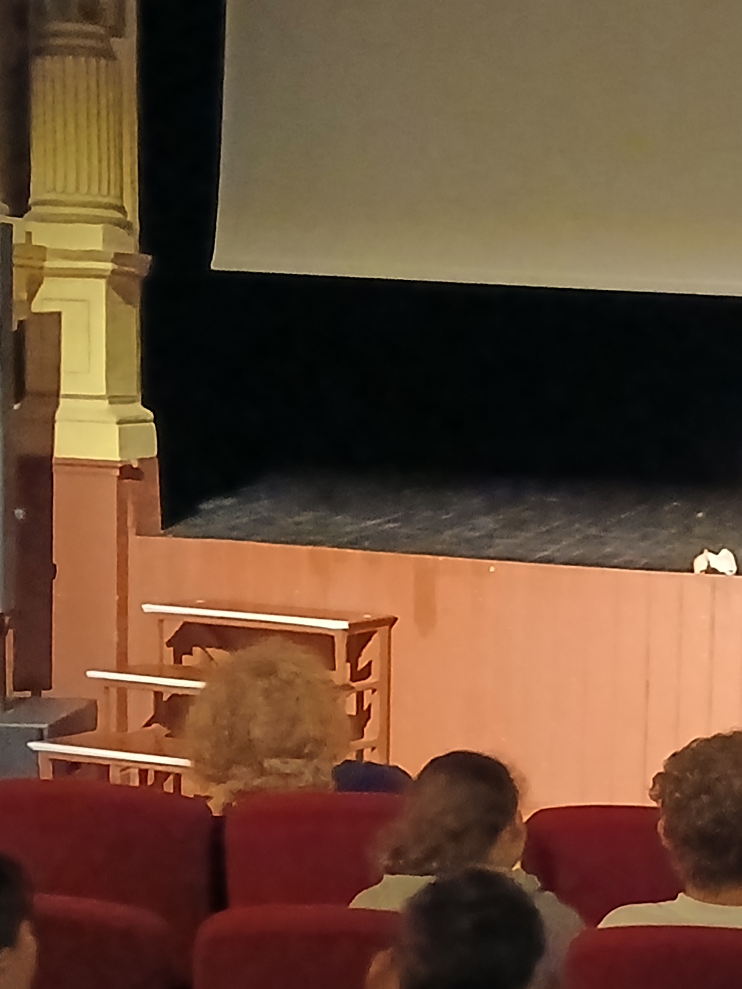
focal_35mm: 72
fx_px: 2057
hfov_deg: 19.1
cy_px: 616
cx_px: 920
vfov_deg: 26.9
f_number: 1.8
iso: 2500
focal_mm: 3.98
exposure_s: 1/10
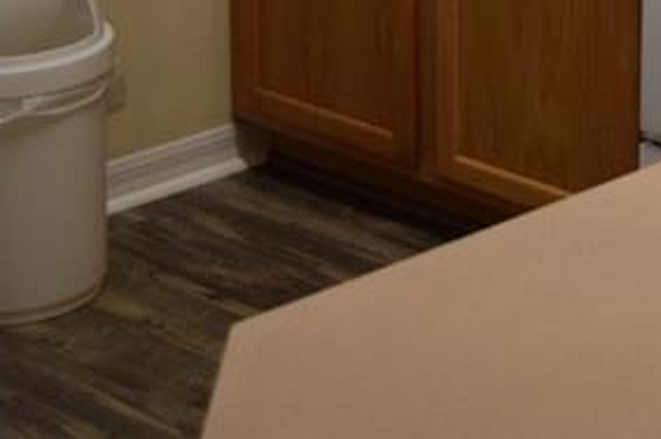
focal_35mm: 136
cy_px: -327
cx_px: 841
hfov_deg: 14.5
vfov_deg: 9.6
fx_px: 2491
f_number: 4
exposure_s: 1/60
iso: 450
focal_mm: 25
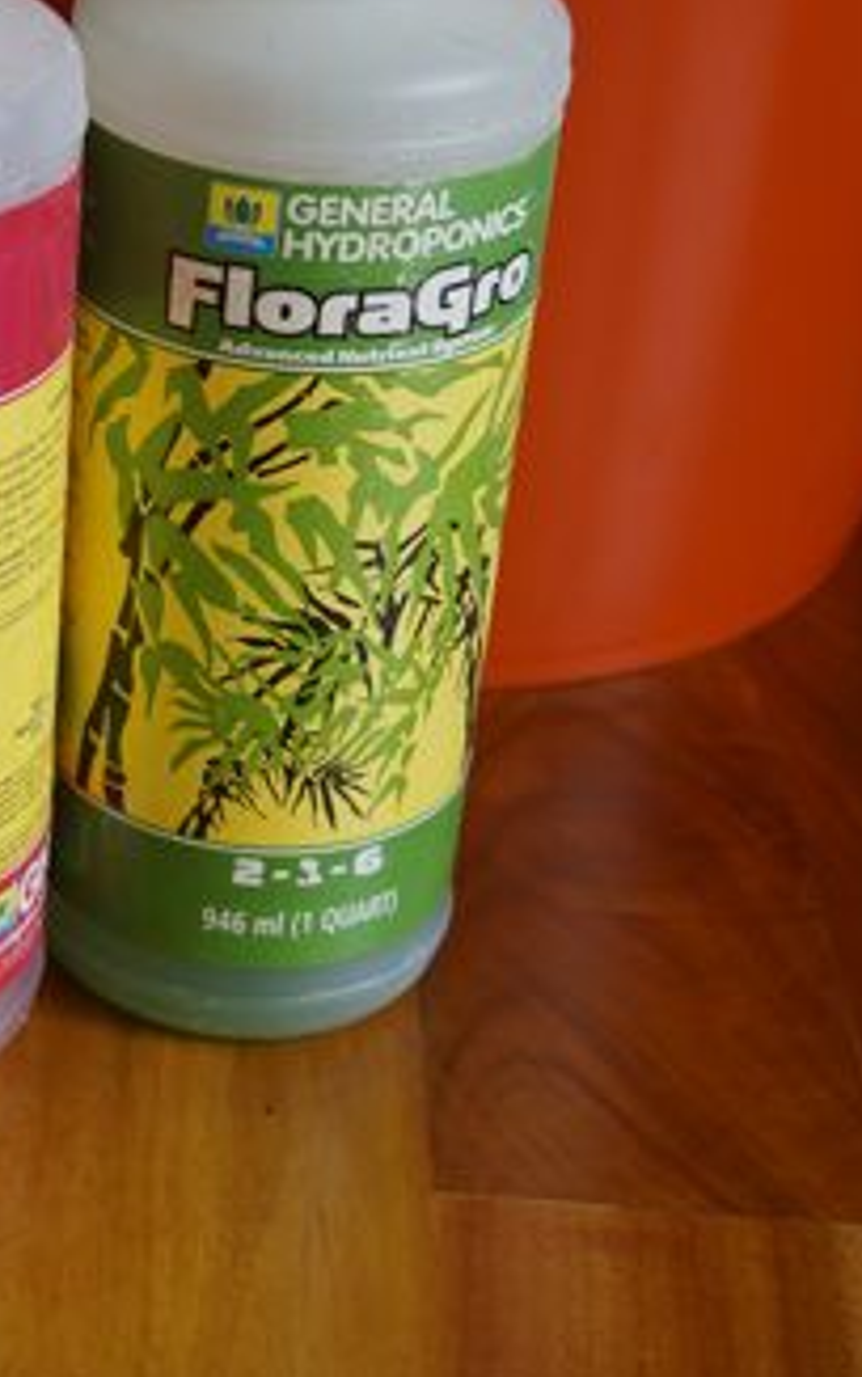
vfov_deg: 27.5
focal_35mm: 75
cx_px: -173
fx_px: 2817
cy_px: 610
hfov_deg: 16.7
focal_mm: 25
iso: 100
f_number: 4.5
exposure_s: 1/80
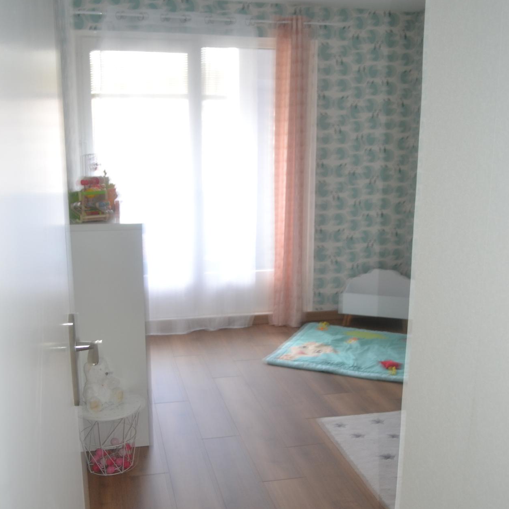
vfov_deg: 47.1
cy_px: 287
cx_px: 256
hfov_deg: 47.2
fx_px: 582
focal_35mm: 35
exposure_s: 1/60
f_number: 3.5
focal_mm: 18
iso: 400
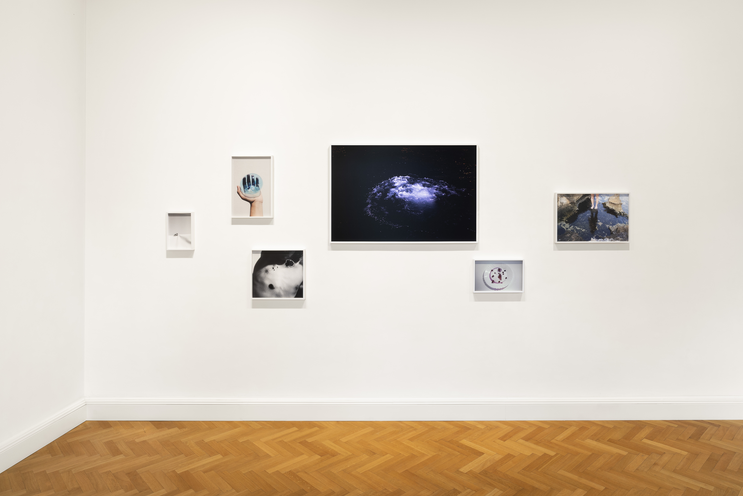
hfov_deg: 78.4
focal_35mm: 22
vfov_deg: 56.9
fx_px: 454
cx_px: 404
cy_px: 207
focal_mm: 18
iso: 100
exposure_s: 2.5
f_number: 11
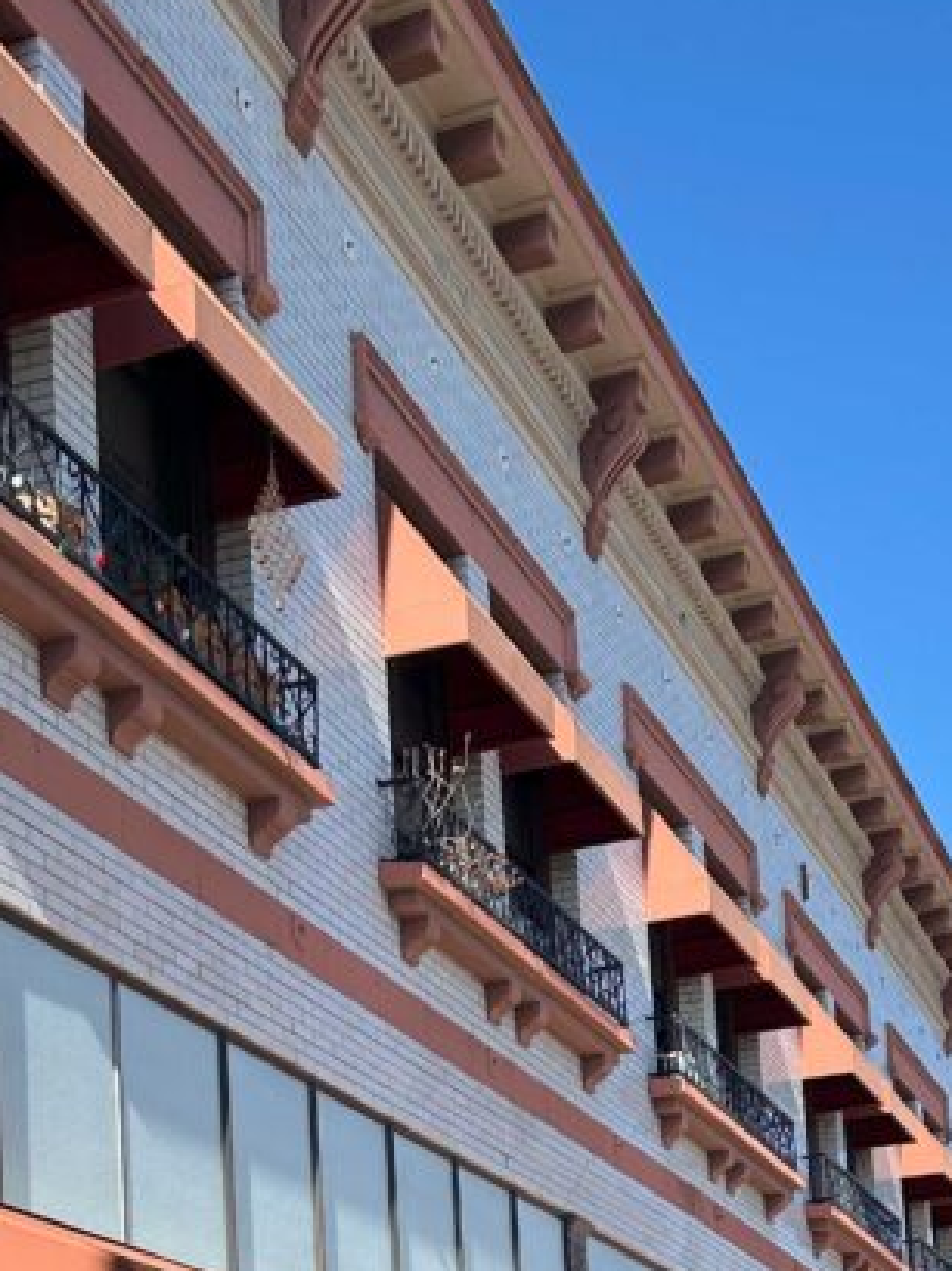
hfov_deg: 22.5
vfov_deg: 27.6
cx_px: 543
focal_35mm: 65
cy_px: 1348
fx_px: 2386
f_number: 1.5
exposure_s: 1/2457
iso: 50
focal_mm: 5.7
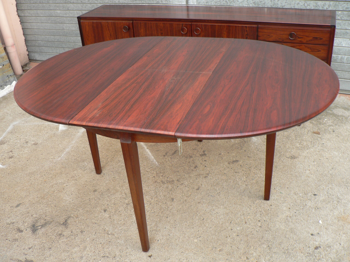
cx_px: 175
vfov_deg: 39.7
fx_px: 364
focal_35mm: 36
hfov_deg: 51.4
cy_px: 131
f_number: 2.8
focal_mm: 6
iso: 80
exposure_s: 1/40
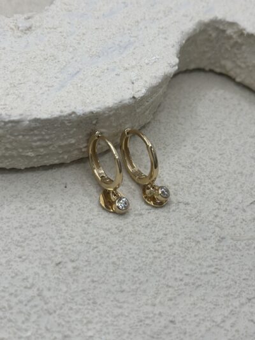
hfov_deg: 30.3
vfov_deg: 39.6
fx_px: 471
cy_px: 170
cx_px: 128
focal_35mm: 48
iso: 80
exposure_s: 1/1414
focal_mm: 6.86
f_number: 1.78
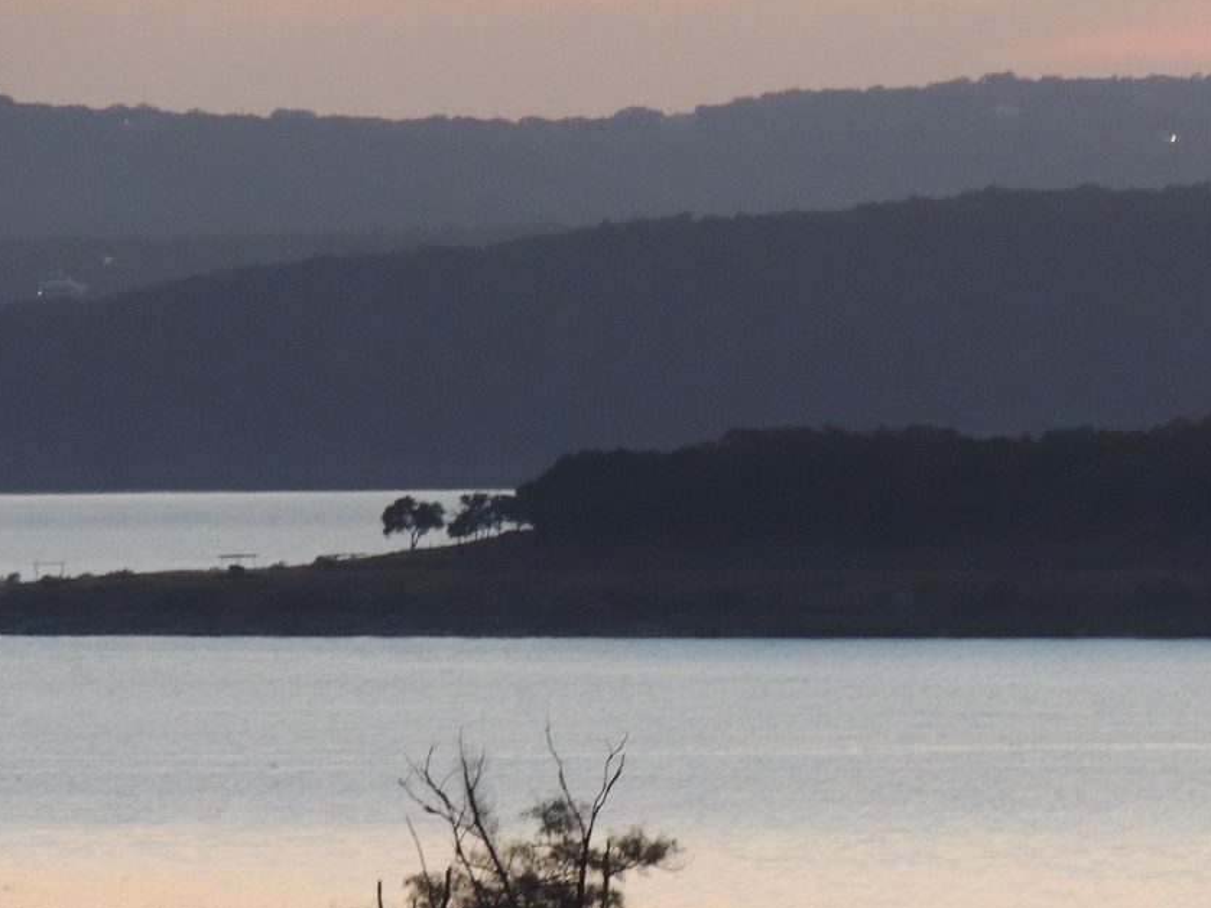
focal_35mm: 718
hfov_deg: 2.8
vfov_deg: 2.1
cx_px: 660
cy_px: 685
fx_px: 25111
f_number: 4.9
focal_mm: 83.8
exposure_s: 1/10
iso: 800
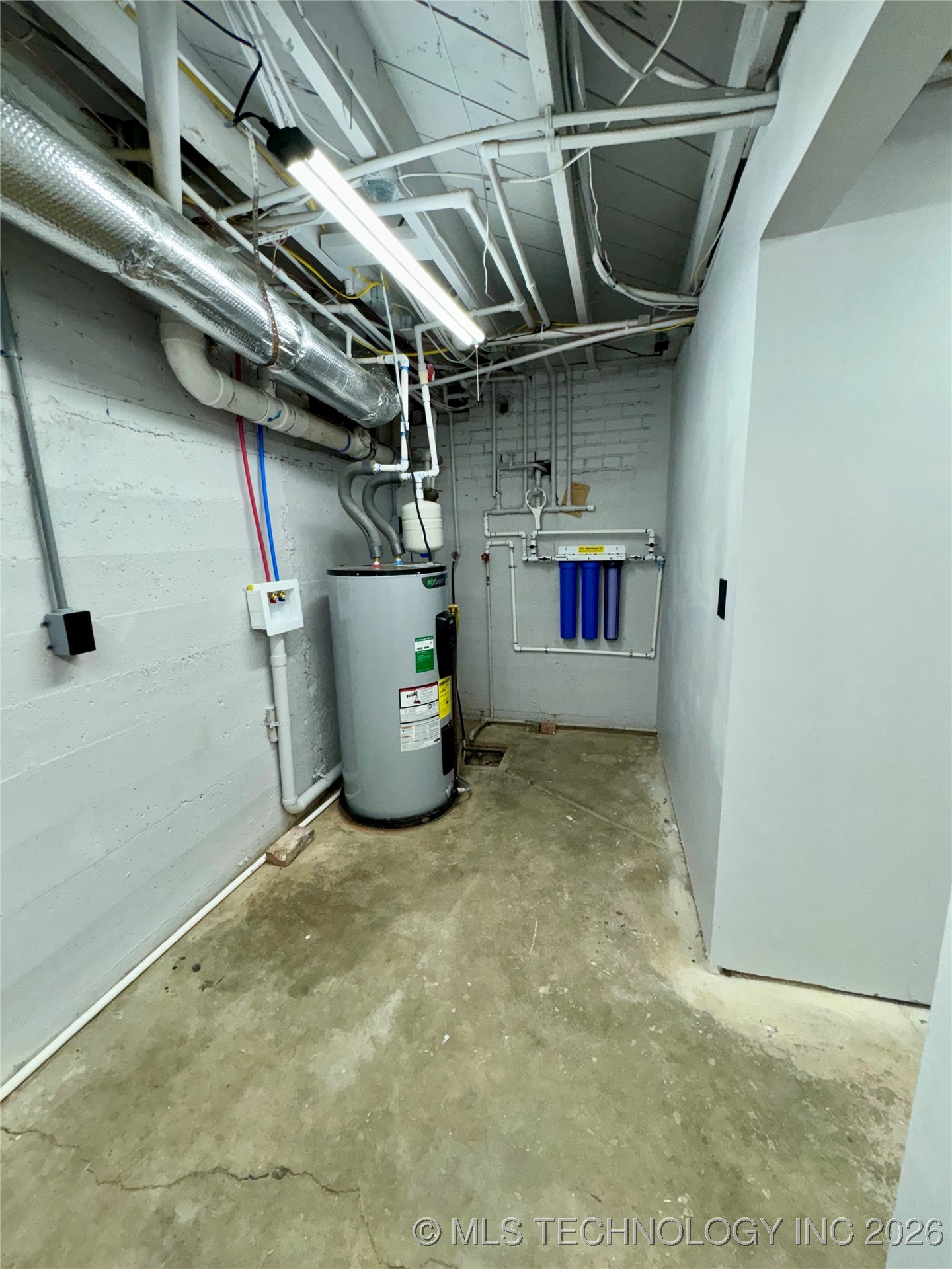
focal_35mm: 14
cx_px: 476
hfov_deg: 85.7
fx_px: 513
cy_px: 634
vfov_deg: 102.1
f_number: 2.2
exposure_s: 1/120
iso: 200
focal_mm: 2.22
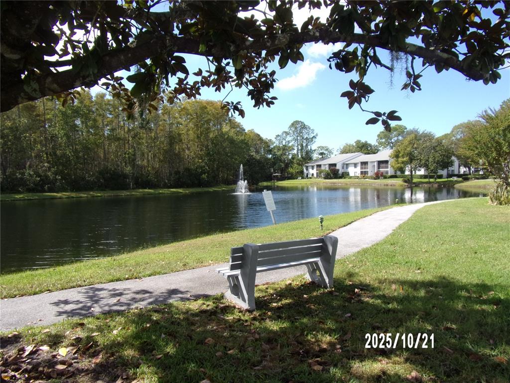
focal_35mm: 24
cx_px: 255
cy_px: 192
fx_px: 354
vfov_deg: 56.8
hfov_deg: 71.6
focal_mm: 4.3
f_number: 3.3
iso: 80
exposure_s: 1/600
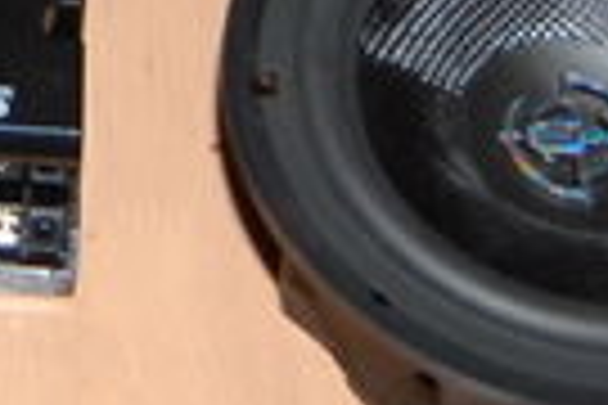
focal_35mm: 163
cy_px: -284
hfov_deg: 12.1
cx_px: -243
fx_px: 2759
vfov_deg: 8.2
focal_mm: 23
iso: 400
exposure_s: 1/60
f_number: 3.8
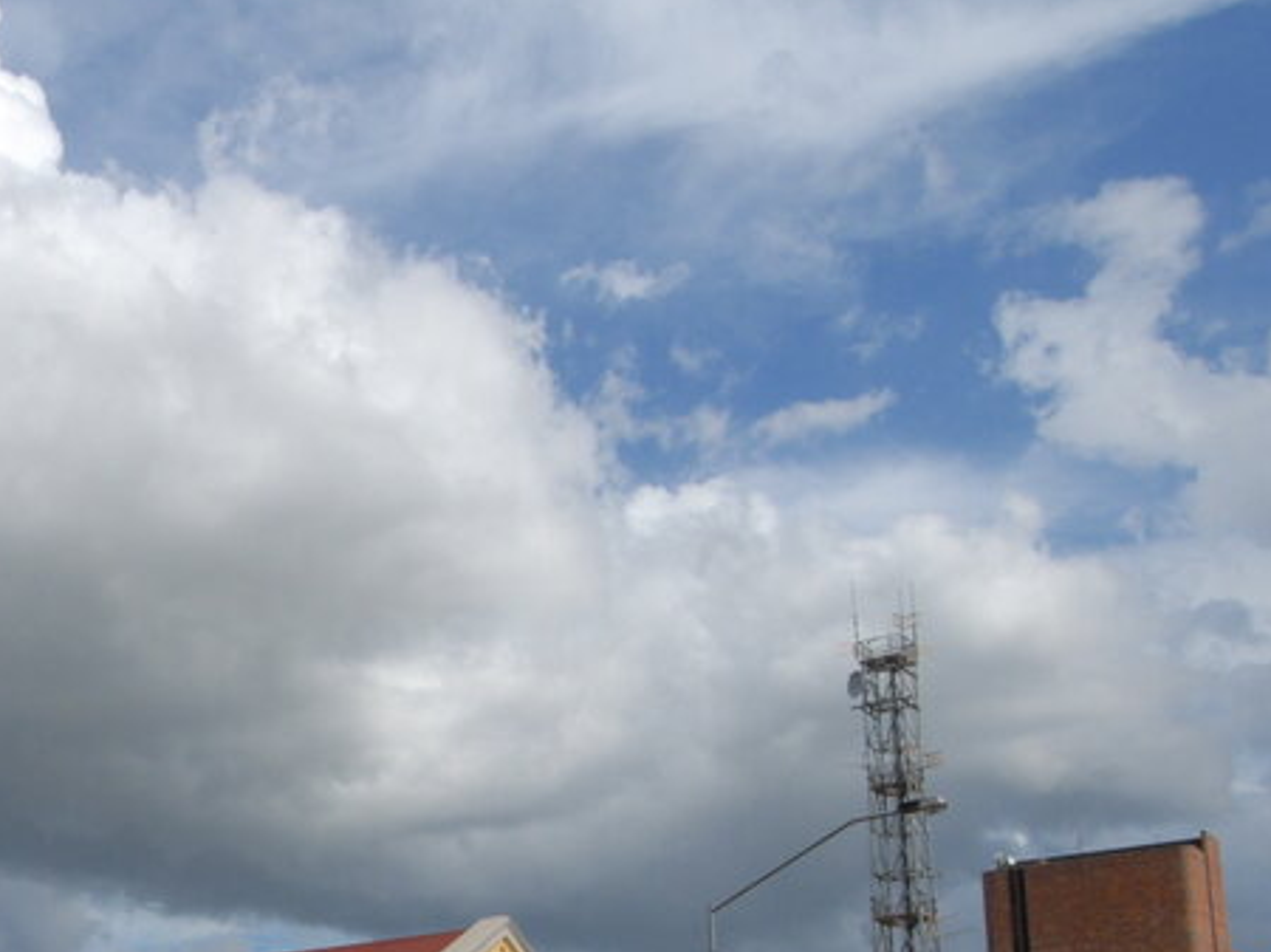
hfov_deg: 38.4
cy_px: 911
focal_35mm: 45
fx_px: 1651
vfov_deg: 30.3
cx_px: 68
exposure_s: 1/250
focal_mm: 14
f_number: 22
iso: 400
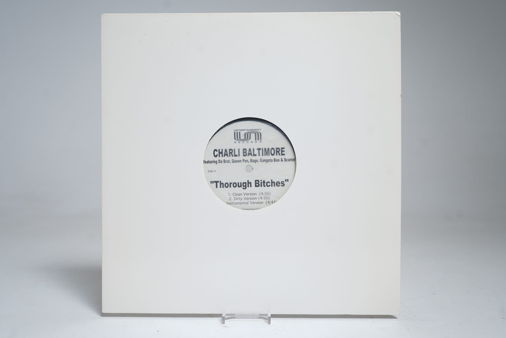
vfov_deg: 43.6
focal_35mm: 30
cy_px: 169
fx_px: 422
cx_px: 253
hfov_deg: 61.9
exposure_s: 1/5
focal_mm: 30
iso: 64
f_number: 5
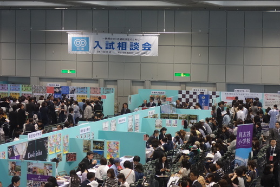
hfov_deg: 19.8
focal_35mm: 103
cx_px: 147
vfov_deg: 13.3
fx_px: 801
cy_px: 100
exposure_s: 1/40
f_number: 4
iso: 800
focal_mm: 27.54
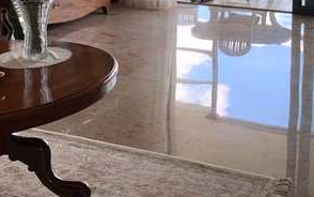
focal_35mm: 60
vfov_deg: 20.2
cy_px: -46
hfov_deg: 32.7
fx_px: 514
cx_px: 268
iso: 25
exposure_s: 1/122
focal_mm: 4.25
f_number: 1.8
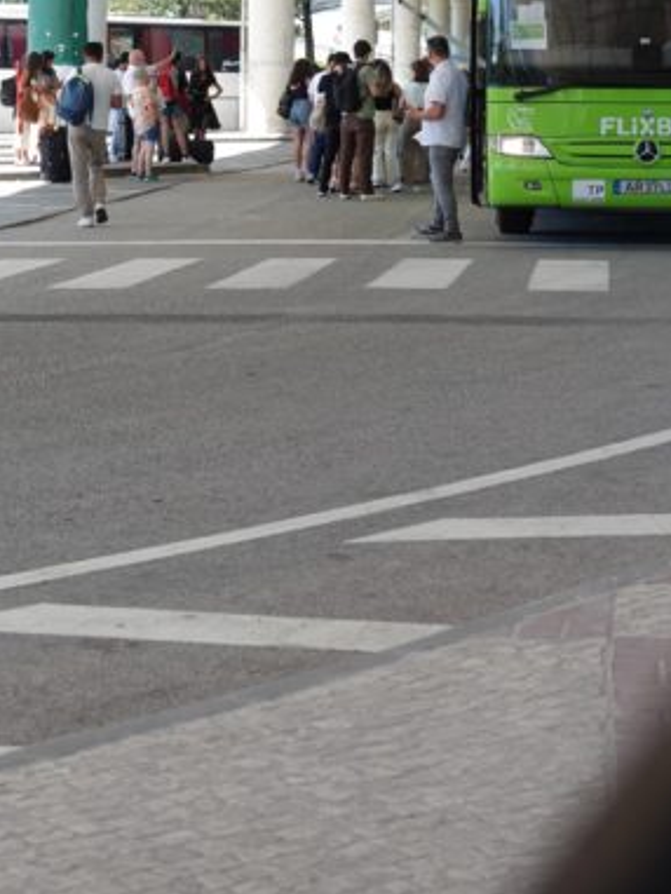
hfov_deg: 15.1
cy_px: 89
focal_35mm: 98
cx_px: 429
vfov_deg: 19.7
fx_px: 2531
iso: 100
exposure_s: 1/250
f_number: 3.2
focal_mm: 19.68
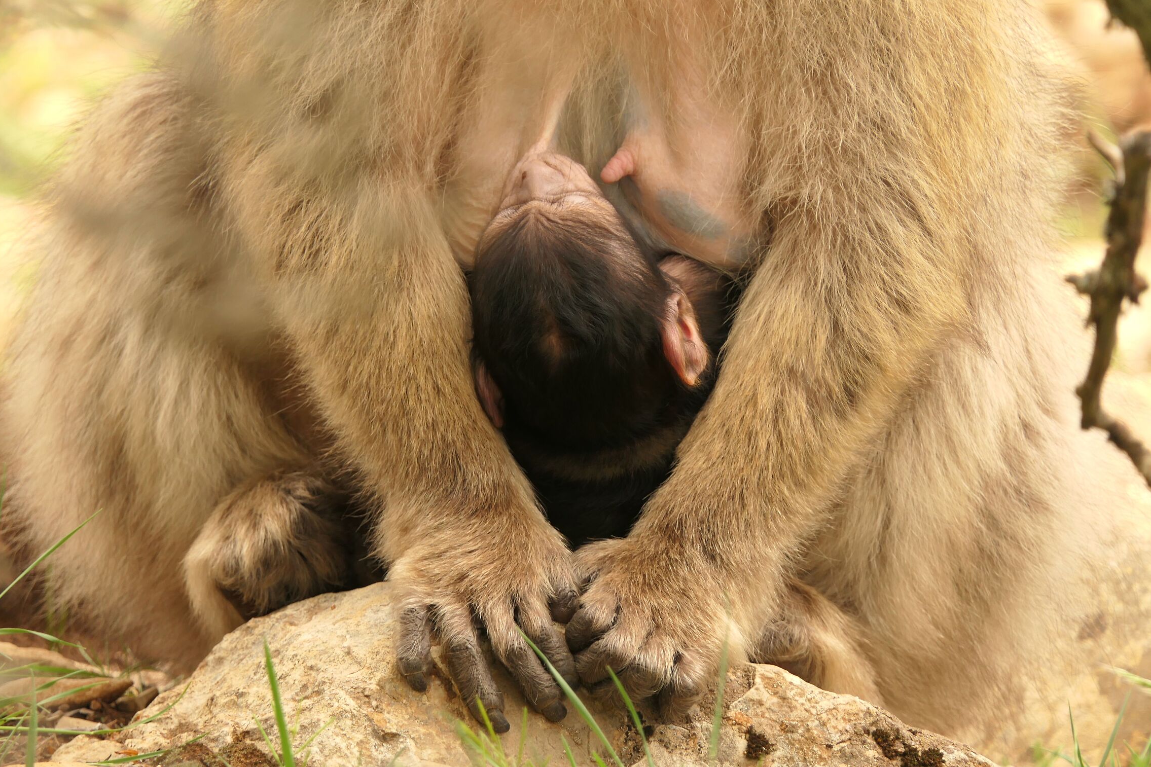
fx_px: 14737
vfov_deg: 3.0
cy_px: 397
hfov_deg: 4.5
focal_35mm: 461
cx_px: 555
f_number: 4.5
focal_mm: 160.3
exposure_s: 1/125
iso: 200
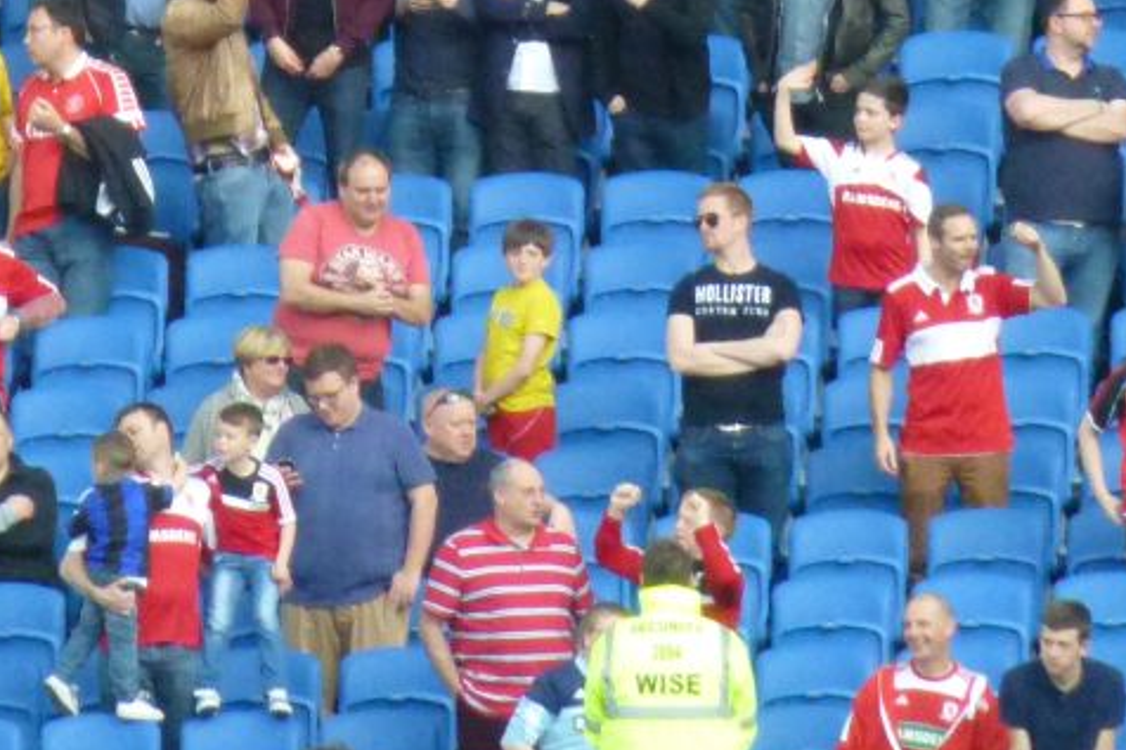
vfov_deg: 1.1
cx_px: 260
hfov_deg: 1.6
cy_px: -168
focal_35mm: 1258
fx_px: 39332
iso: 1600
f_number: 6.4
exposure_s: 1/640
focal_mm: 86
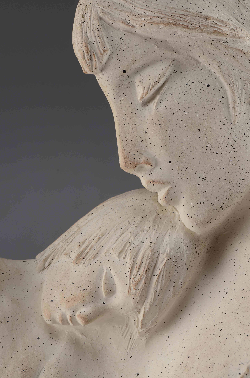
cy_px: 189
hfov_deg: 16.5
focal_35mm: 82
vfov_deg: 24.7
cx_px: 125
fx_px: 863
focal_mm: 55
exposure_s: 1/80
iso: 100
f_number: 14
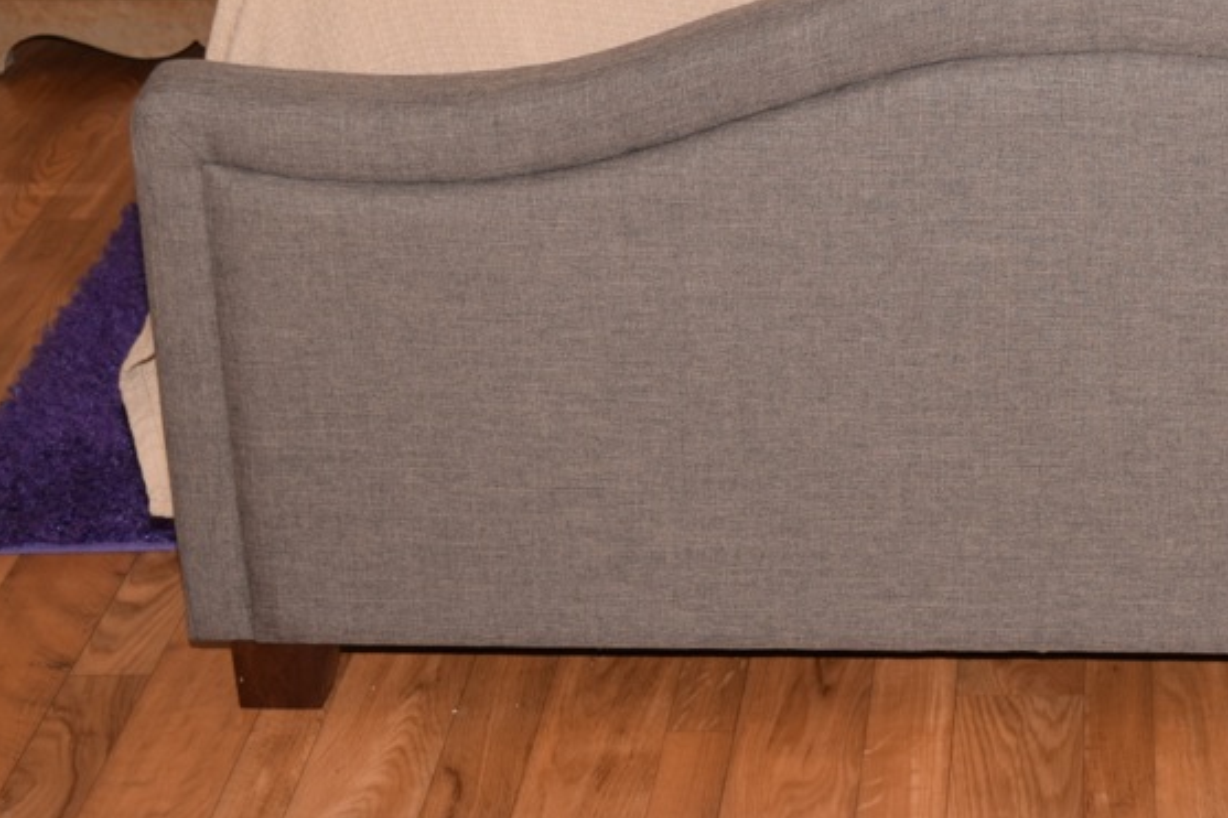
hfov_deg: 20.6
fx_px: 3308
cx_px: 1096
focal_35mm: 97
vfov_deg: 14.1
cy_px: 303
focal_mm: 36
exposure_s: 1/200
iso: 400
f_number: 5.6
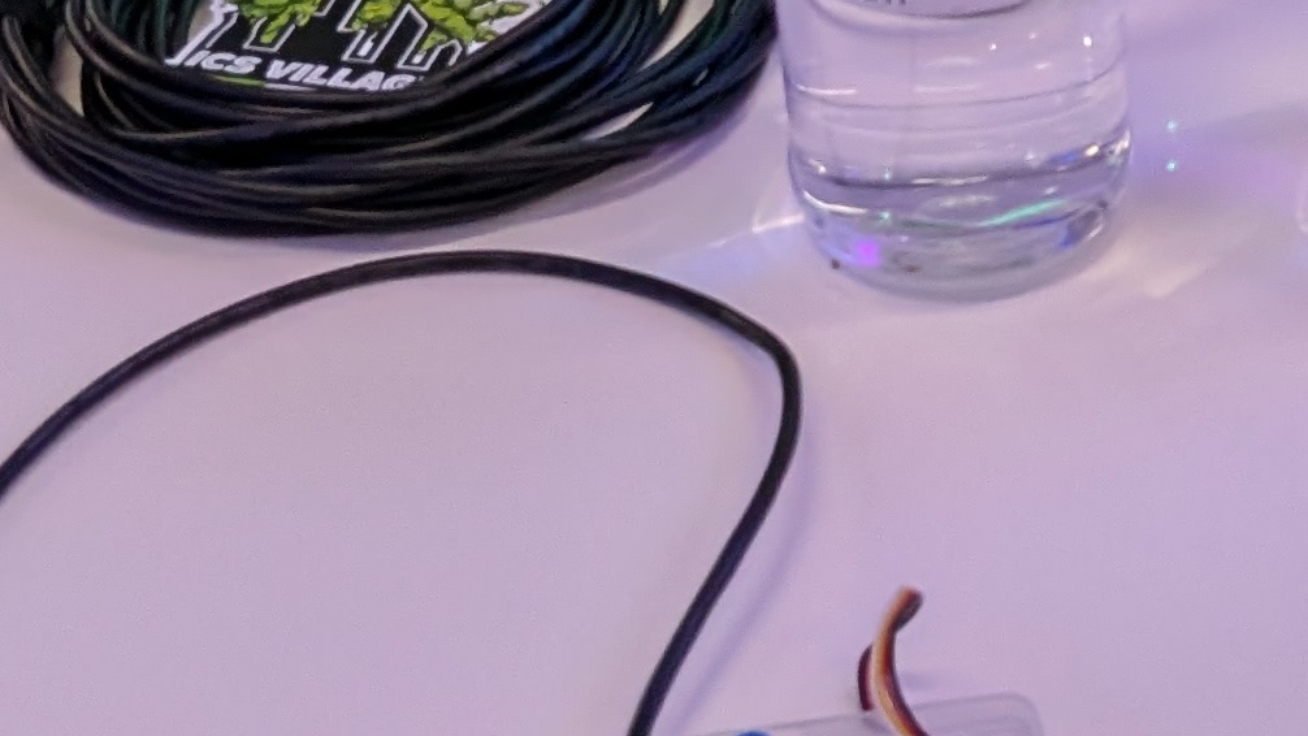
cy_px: -183
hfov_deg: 20.0
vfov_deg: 11.4
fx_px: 3607
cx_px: 1290
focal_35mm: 104
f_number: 1.7
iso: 710
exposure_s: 1/171
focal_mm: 4.53
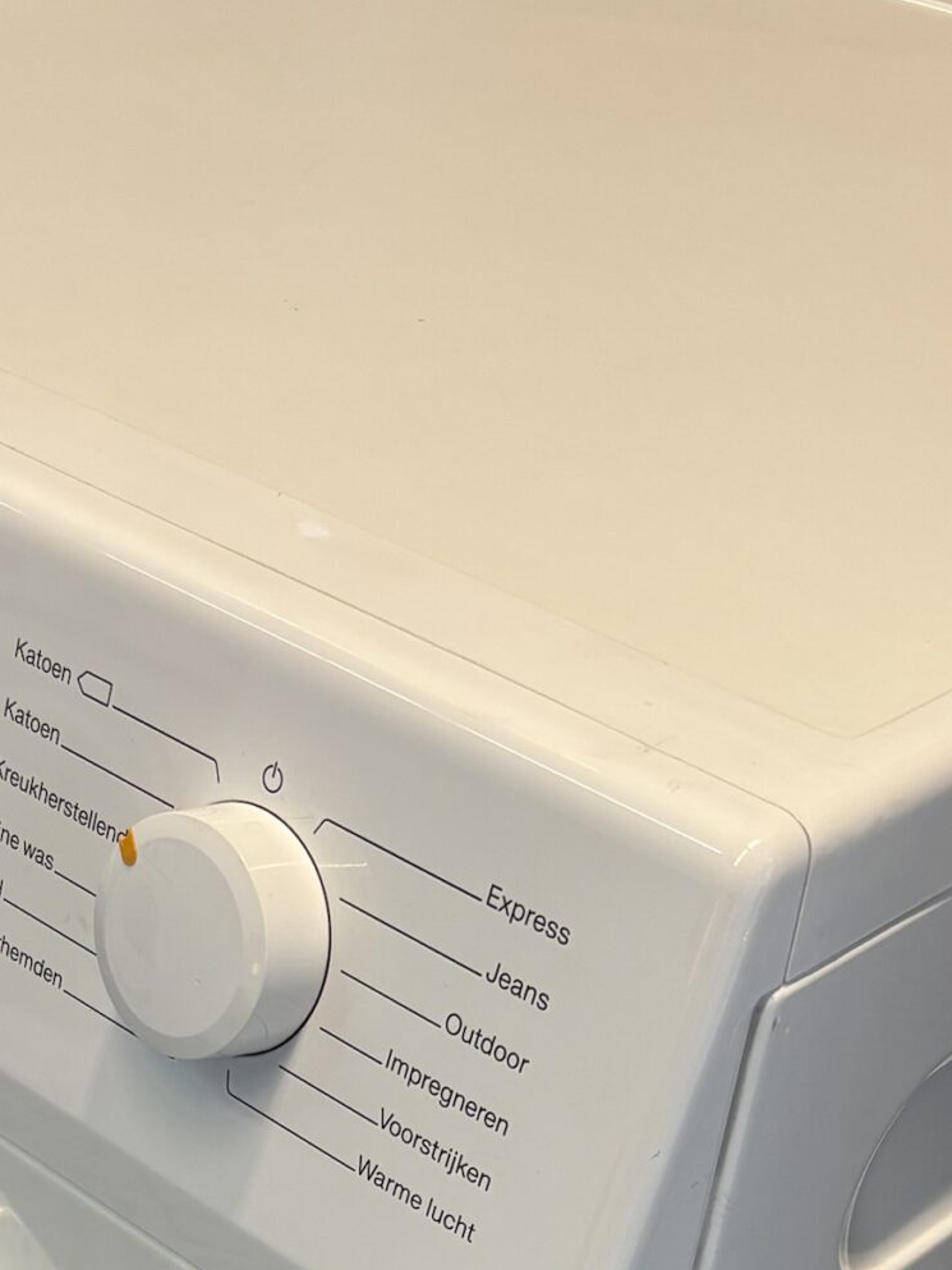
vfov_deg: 26.0
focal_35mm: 67
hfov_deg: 21.8
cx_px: 248
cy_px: 1512
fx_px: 2456
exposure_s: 1/50
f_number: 1.6
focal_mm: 5.96
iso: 125
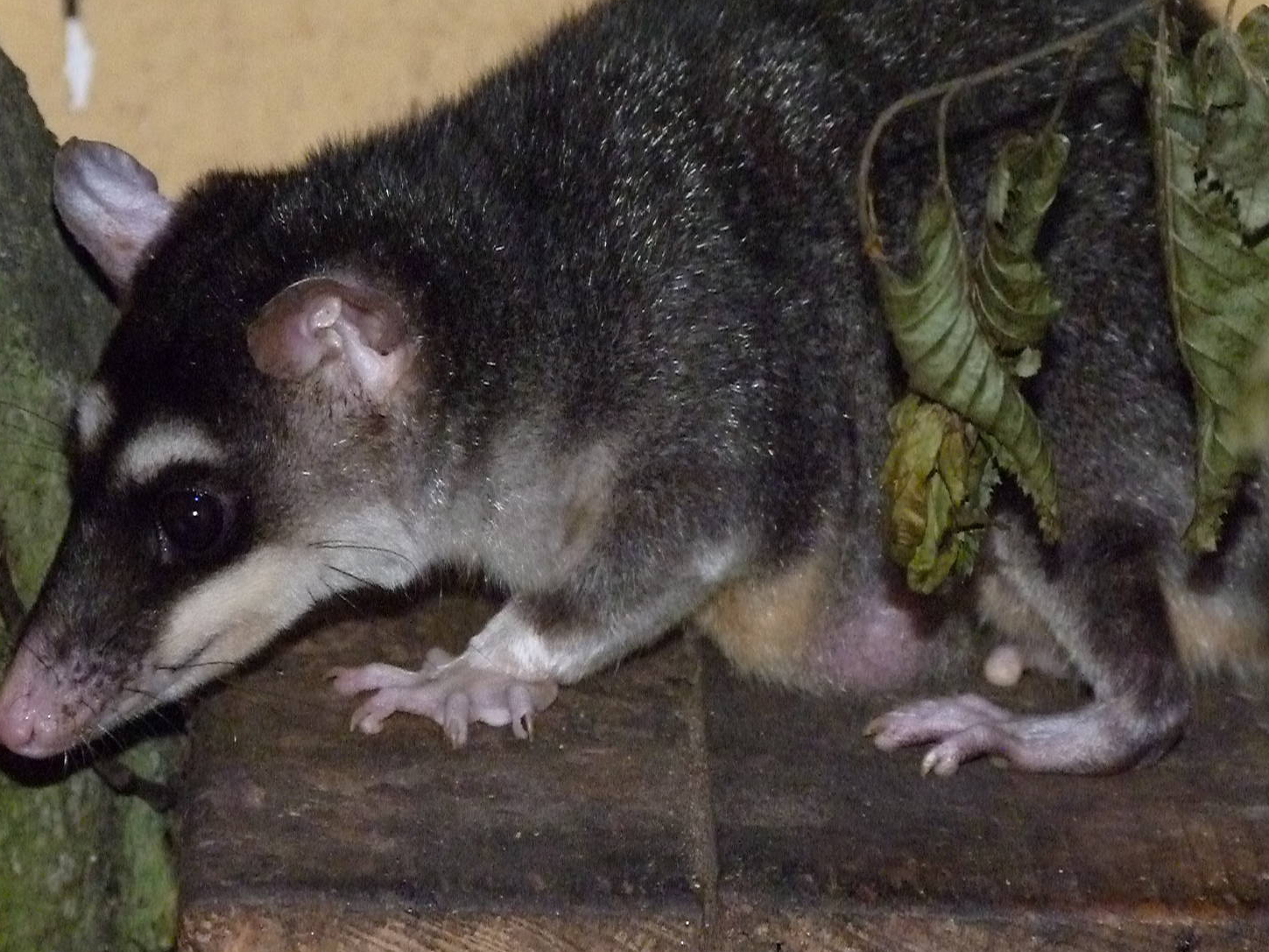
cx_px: 606
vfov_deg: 4.5
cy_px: 453
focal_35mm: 328
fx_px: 12025
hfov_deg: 6.0
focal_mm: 53.5
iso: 1600
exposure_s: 1/80
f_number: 4
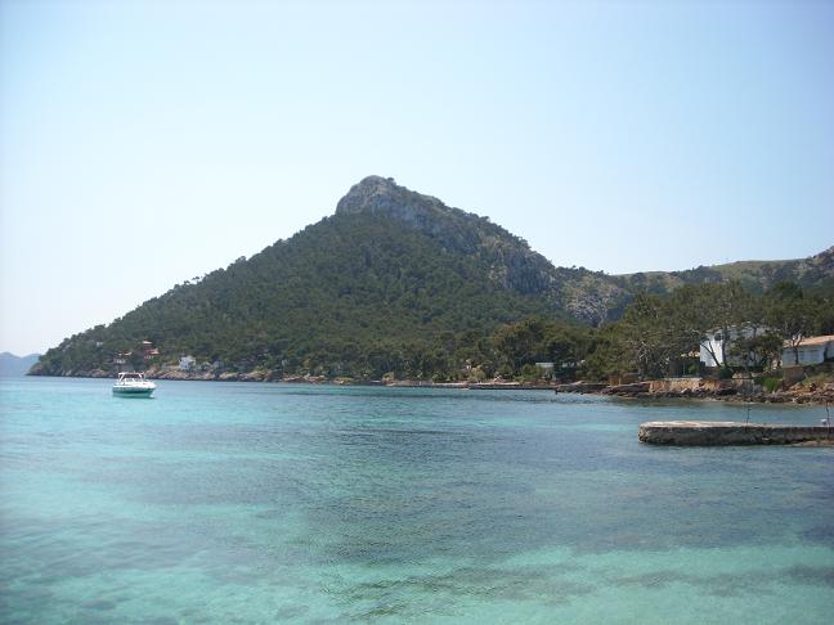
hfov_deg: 52.6
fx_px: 843
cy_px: 312
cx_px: 417
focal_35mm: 35
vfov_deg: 40.7
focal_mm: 5.7
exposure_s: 1/260
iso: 64
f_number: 5.6
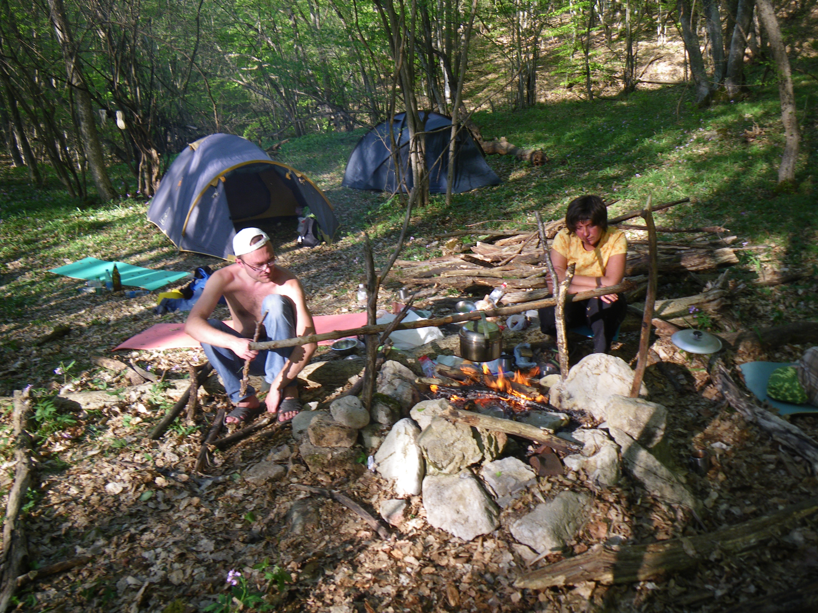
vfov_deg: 49.7
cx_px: 409
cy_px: 306
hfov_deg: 63.4
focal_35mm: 28
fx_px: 662
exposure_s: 1/50
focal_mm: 5
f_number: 3.5
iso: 64
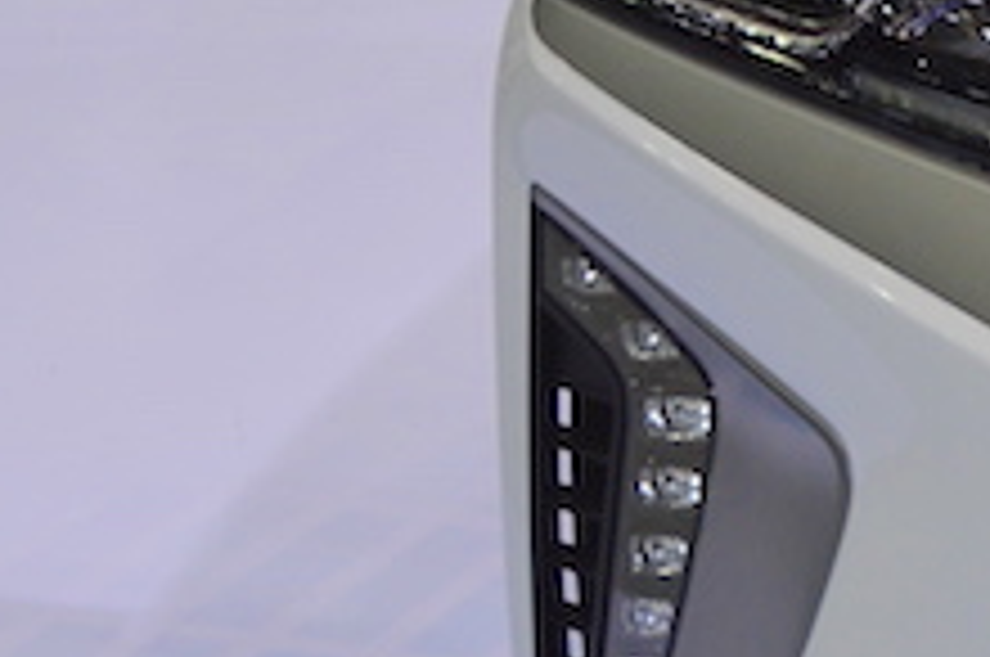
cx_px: 2480
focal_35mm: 201
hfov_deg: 9.1
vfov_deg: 6.7
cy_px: -218
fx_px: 5517
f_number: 5.6
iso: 280
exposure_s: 1/125
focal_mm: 23
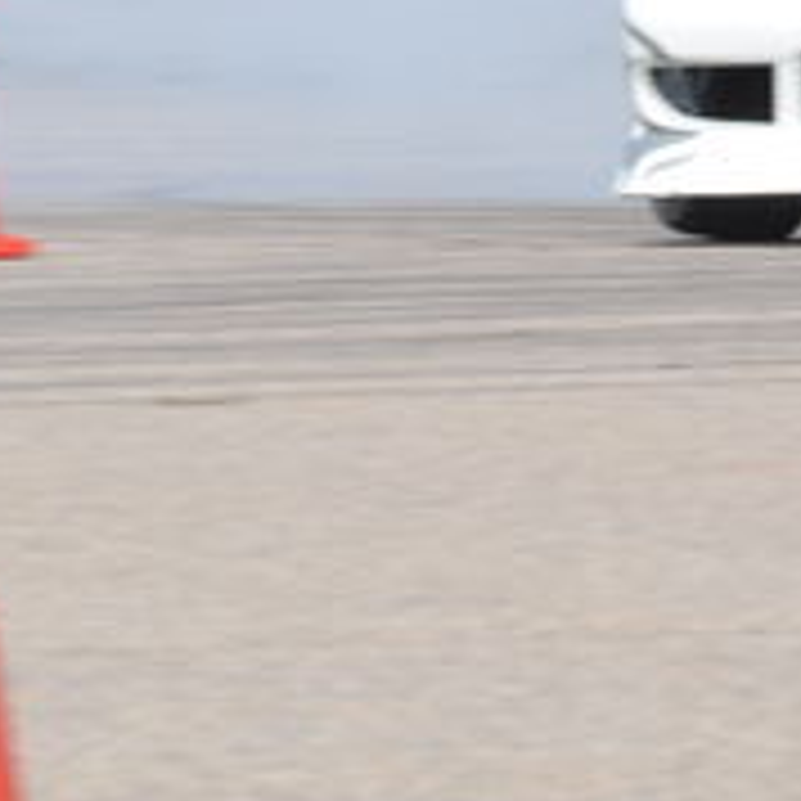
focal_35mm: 1099
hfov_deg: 1.6
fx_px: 28771
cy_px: -142
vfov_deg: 1.6
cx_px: 1161
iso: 320
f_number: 14
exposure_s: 1/125
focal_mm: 240
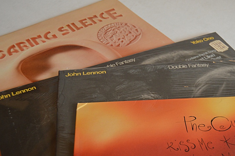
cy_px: 87
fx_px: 385
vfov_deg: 22.9
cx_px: 154
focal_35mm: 59
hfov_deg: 33.7
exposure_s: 1/60
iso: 560
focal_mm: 28
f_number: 4
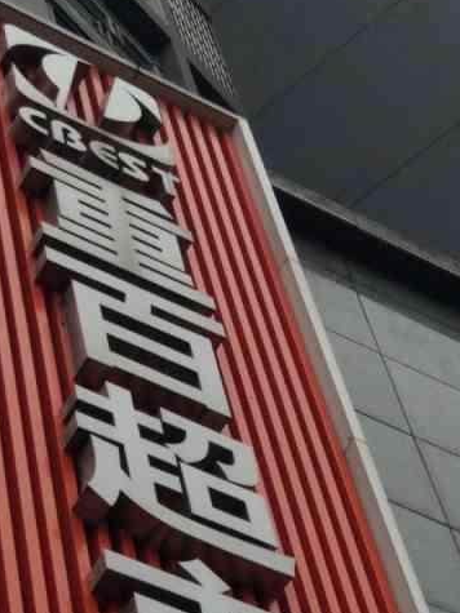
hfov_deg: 26.5
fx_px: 975
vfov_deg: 34.7
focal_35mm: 55
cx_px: 240
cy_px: 398
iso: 100
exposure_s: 1/263
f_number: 2
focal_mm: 4.26
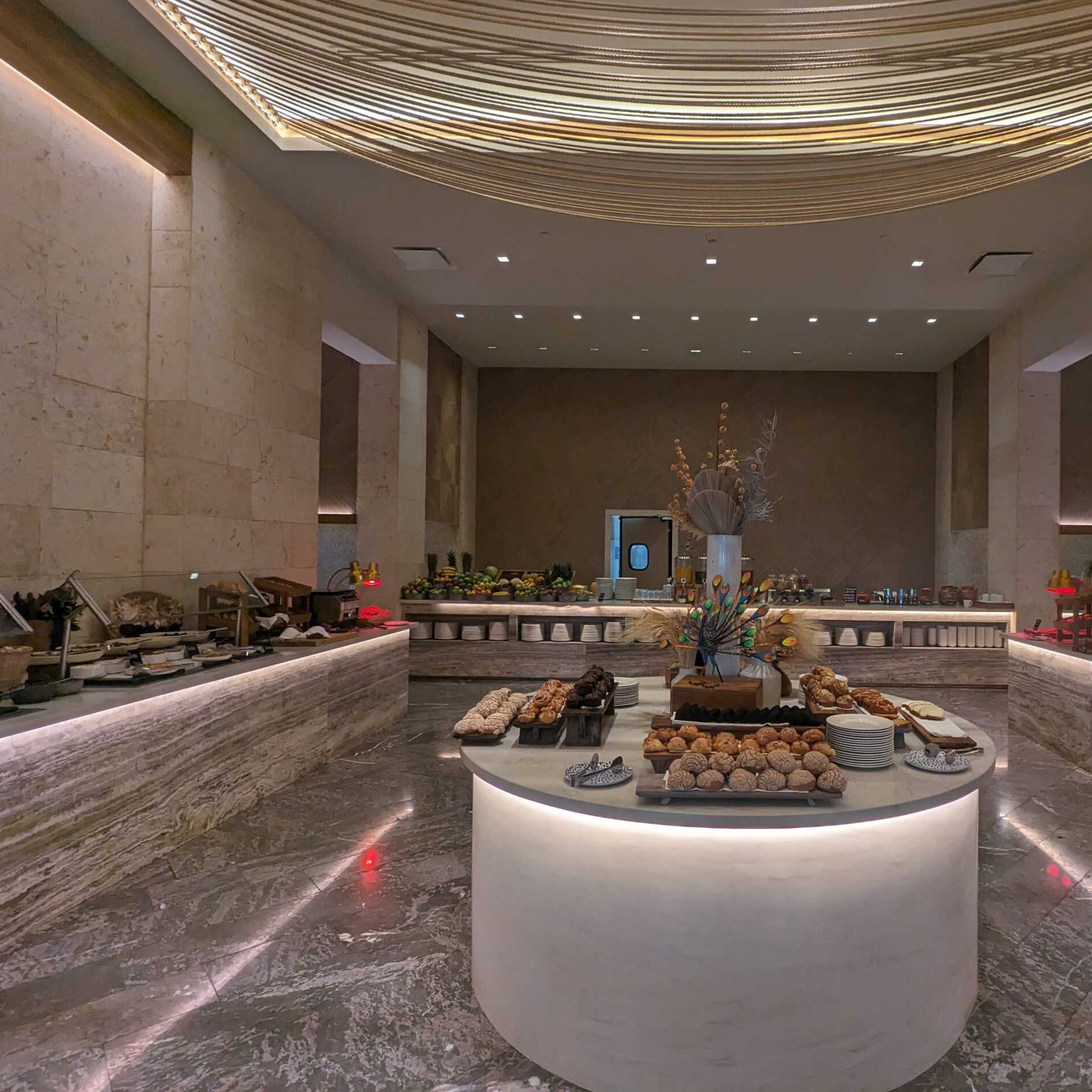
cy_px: 546
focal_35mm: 19
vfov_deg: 77.7
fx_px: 678
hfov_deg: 76.2
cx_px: 690
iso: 103
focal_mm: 2.35
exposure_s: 1/120
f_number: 2.2
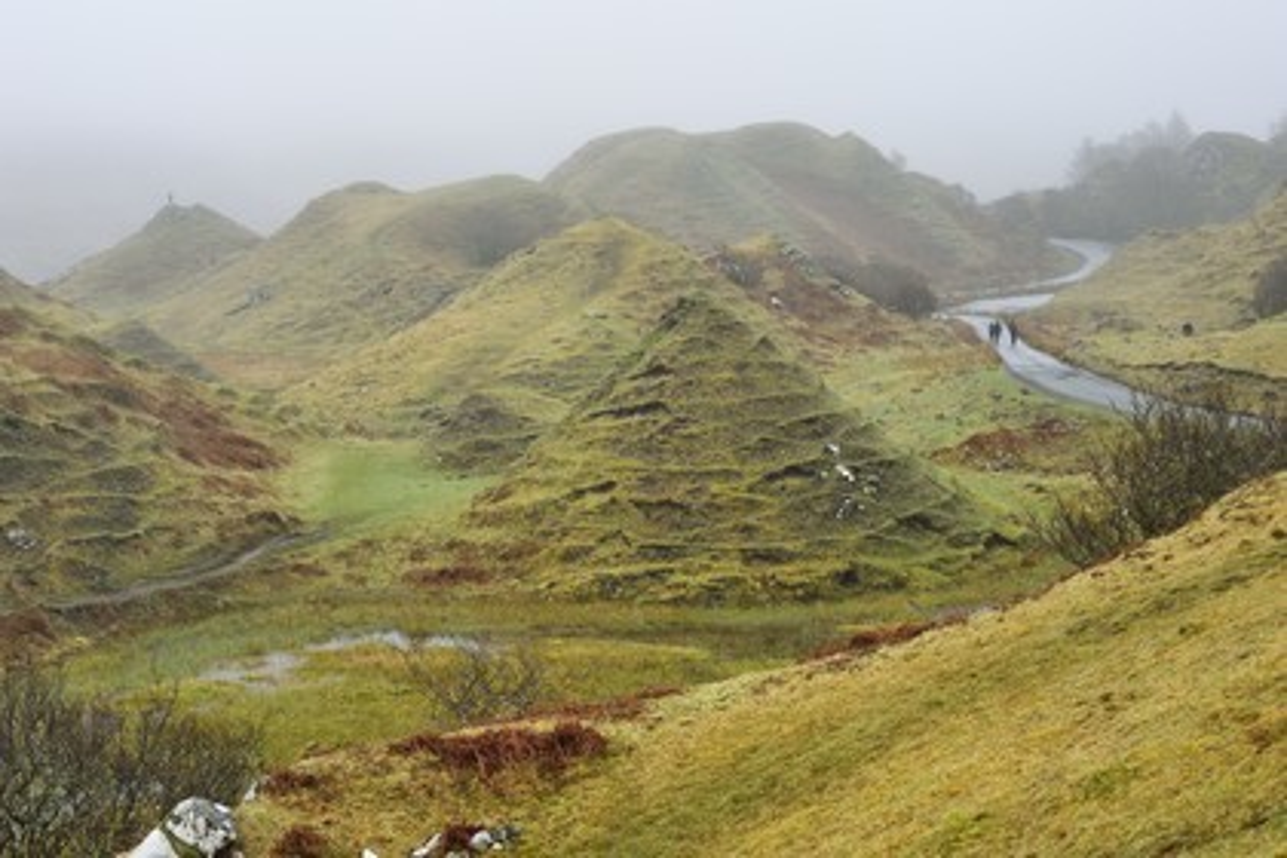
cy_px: 429
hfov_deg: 28.8
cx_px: 644
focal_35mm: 70
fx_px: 2502
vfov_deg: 19.5
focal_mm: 70
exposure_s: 1/250
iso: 400
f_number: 8
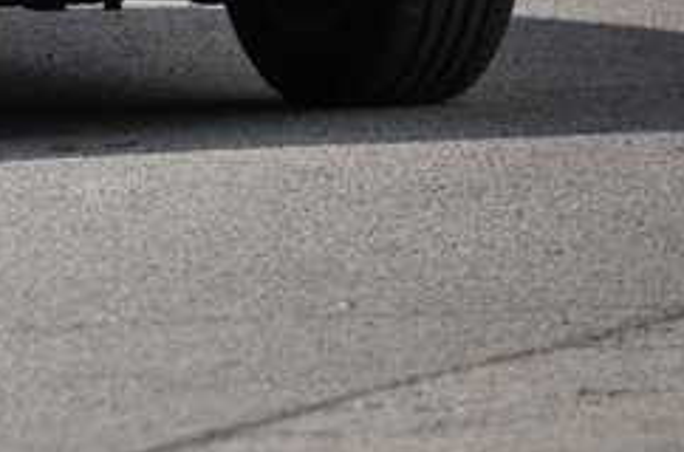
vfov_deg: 1.4
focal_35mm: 1001
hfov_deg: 2.1
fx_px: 18969
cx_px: -350
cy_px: -243
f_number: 6.3
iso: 500
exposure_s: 1/640
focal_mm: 210
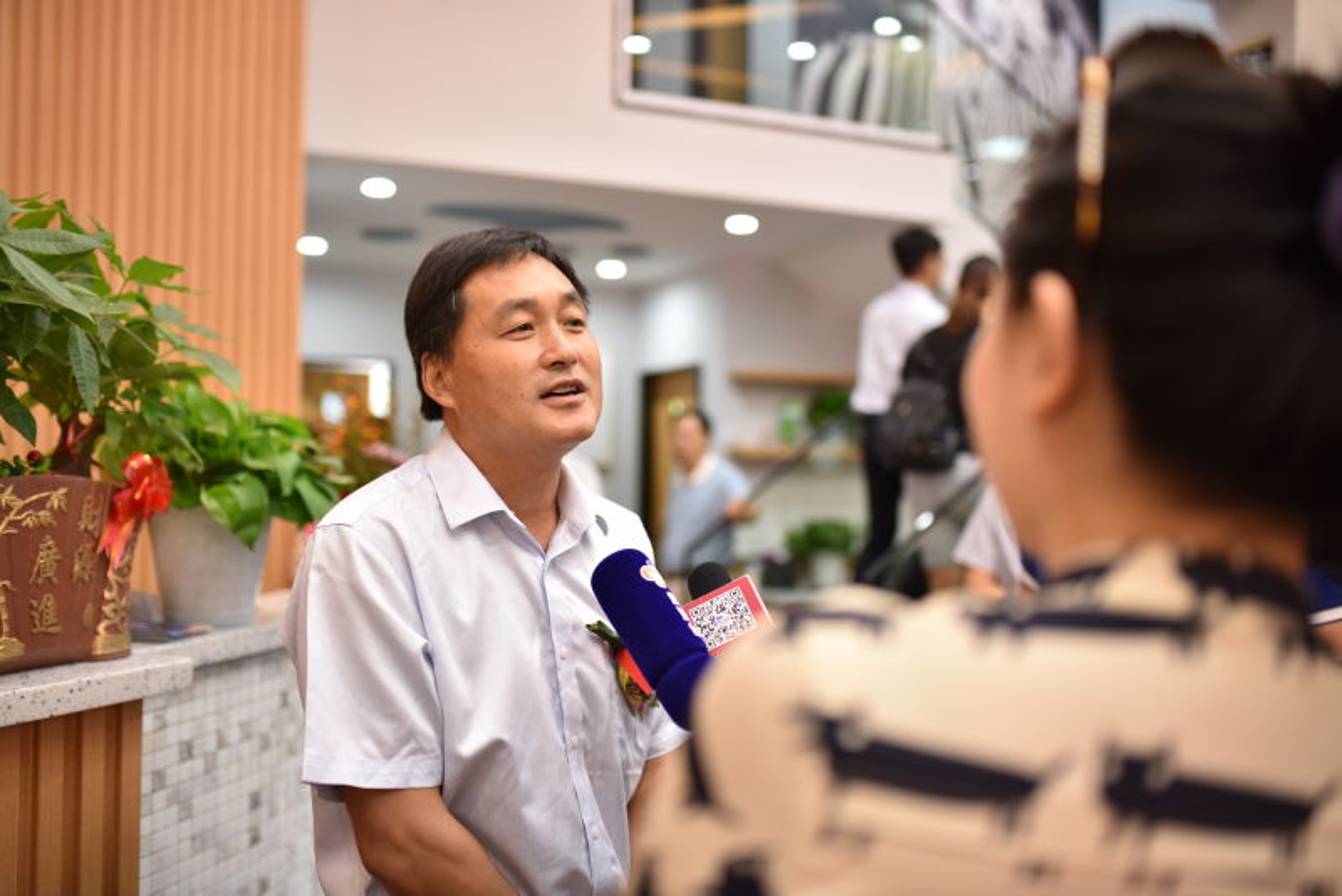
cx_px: 671
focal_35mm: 35
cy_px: 448
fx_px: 1305
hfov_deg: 54.4
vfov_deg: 37.9
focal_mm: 35
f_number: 1.8
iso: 800
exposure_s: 1/320
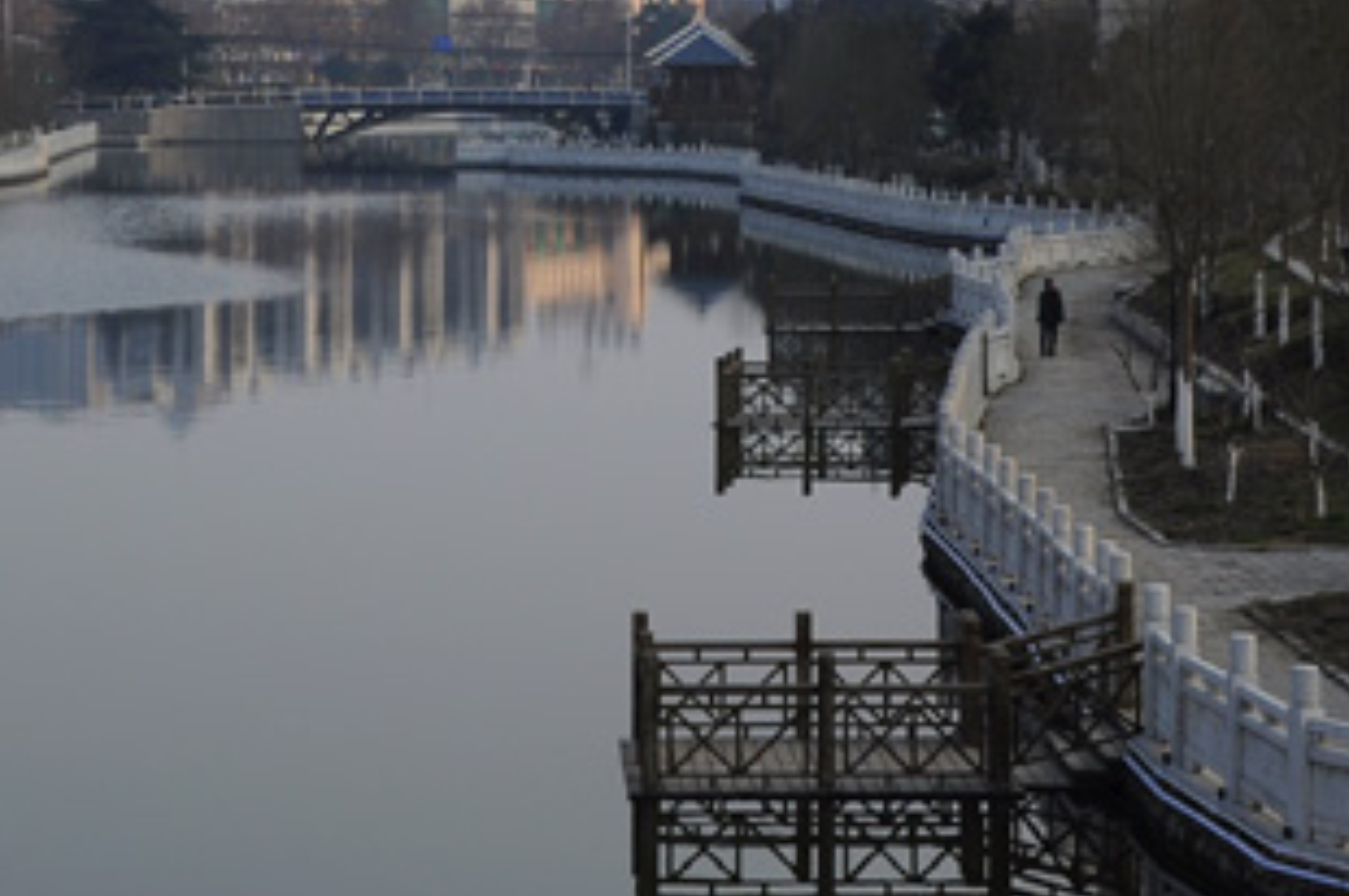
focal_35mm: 124
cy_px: -98
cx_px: 622
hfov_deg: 16.5
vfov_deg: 10.9
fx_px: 4642
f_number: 8
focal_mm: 32
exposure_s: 1/200
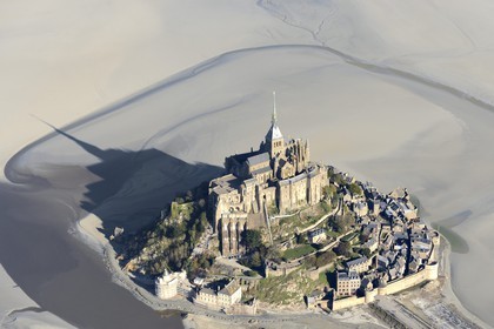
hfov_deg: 15.2
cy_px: 164
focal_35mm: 135
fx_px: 1852
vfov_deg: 10.2
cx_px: 247
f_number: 8
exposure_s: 1/1000
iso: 400
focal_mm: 135
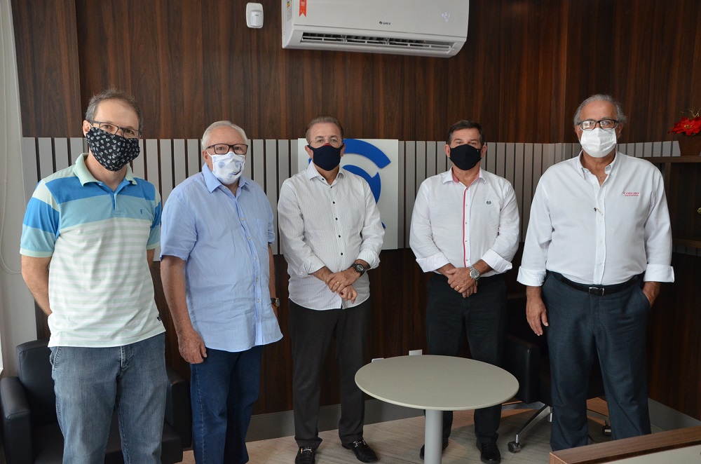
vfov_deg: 41.5
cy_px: 232
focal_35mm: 32
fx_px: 612
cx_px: 350
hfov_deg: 59.6
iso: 1250
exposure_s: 1/160
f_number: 6.3
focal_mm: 21
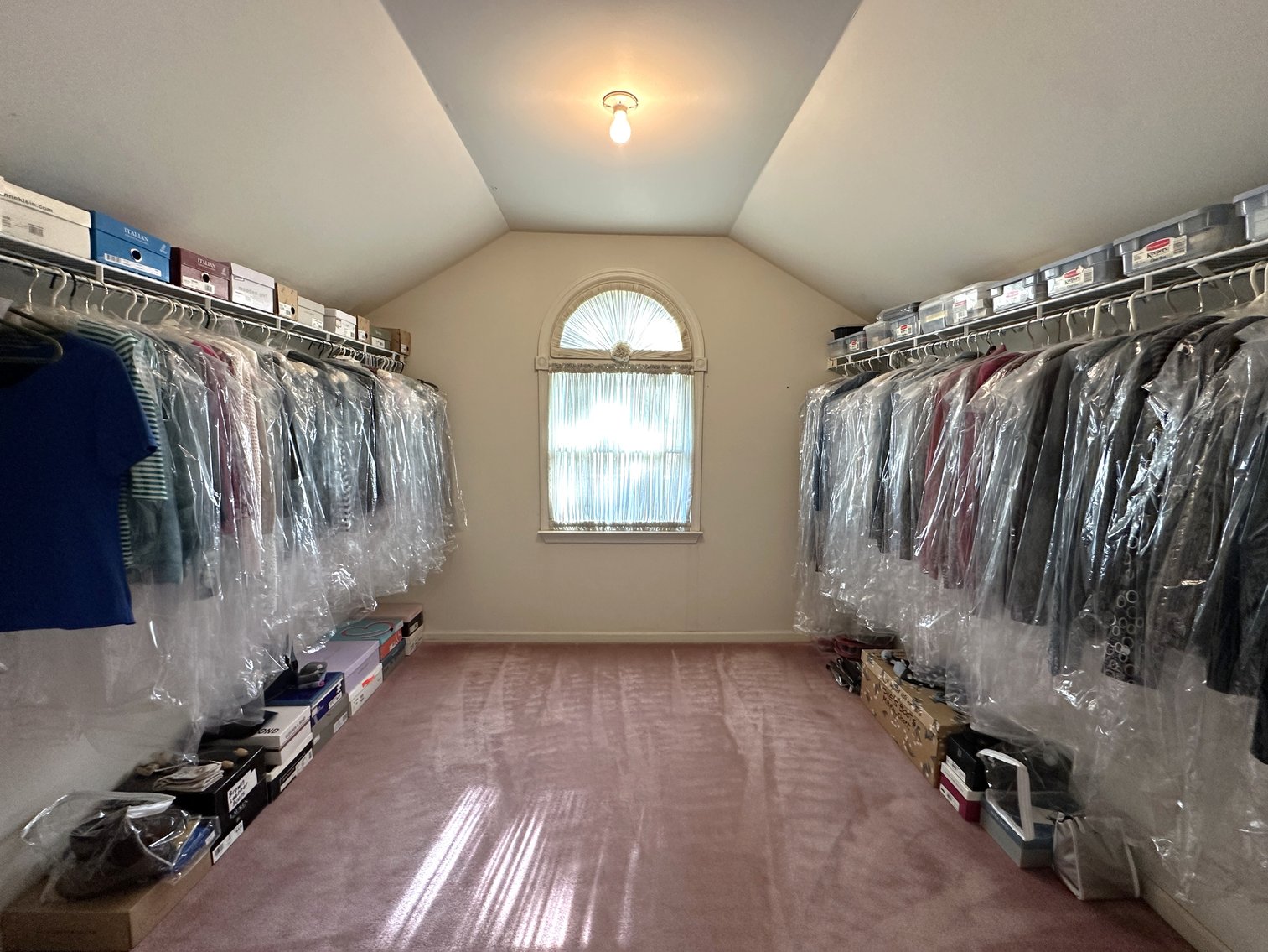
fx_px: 513
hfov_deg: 102.1
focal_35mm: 14
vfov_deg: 85.7
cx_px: 634
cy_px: 476
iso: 250
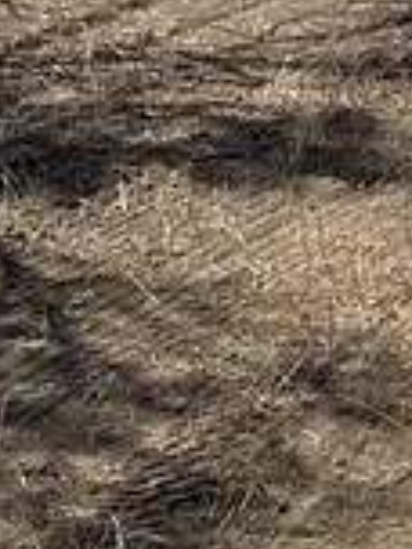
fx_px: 2698
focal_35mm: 170
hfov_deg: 8.2
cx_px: 871
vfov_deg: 10.2
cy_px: -740
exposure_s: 1/5848
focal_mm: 6.86
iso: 80
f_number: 1.78
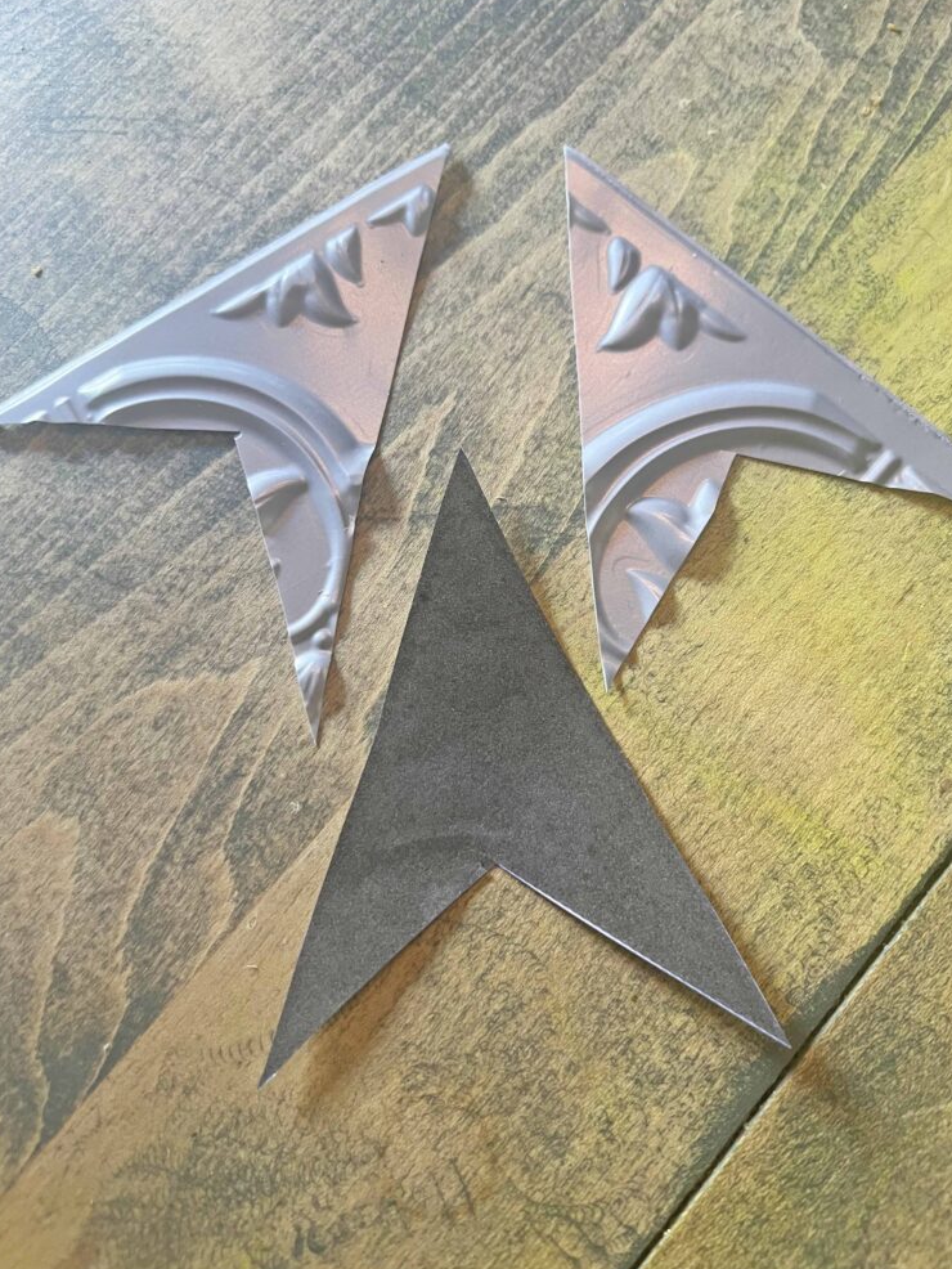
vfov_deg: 65.3
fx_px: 990
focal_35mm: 27
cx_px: 484
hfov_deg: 51.4
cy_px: 642
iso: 250
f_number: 1.5
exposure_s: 1/60
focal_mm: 5.7
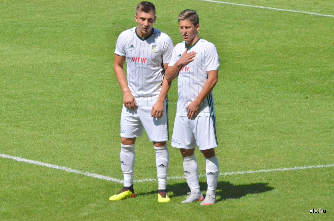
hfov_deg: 5.3
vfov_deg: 3.5
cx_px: 167
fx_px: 3611
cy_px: 110
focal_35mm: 390
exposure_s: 1/8000
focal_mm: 260
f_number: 16
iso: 6400
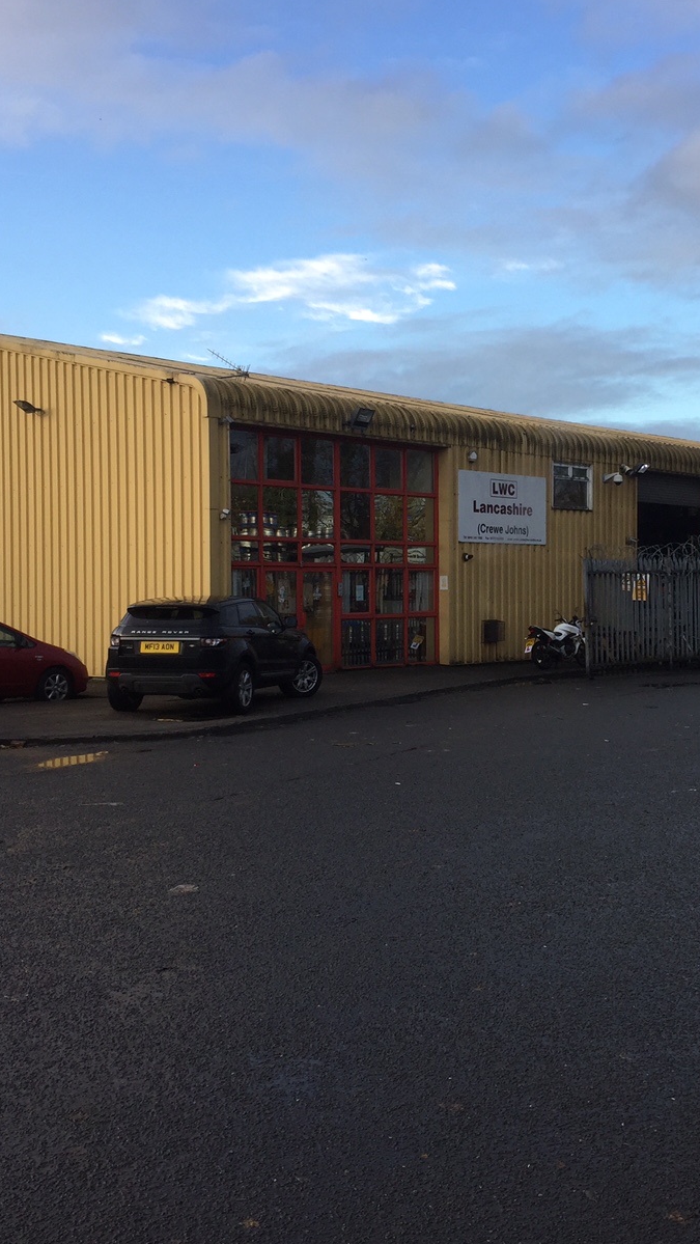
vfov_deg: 47.3
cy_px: 625
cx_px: 543
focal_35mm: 43
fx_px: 1418
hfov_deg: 27.3
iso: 32
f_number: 2.2
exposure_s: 1/449
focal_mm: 4.15
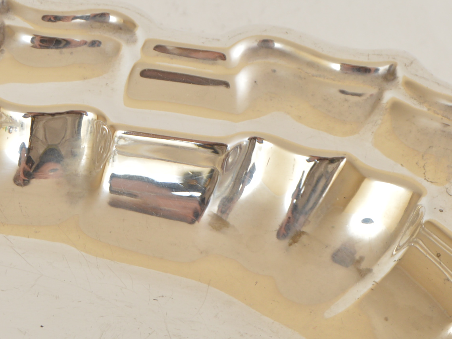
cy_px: 308
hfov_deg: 9.4
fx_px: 2732
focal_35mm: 209
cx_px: 335
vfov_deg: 7.1
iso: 200
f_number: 5.6
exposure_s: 1/200
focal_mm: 55
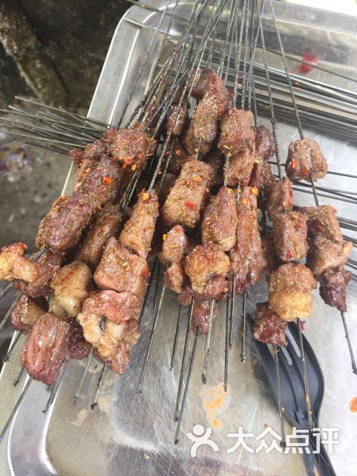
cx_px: 178
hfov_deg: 48.2
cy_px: 238
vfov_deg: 61.7
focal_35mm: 29
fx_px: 399
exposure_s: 1/33
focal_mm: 4.15
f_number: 2.2
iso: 40
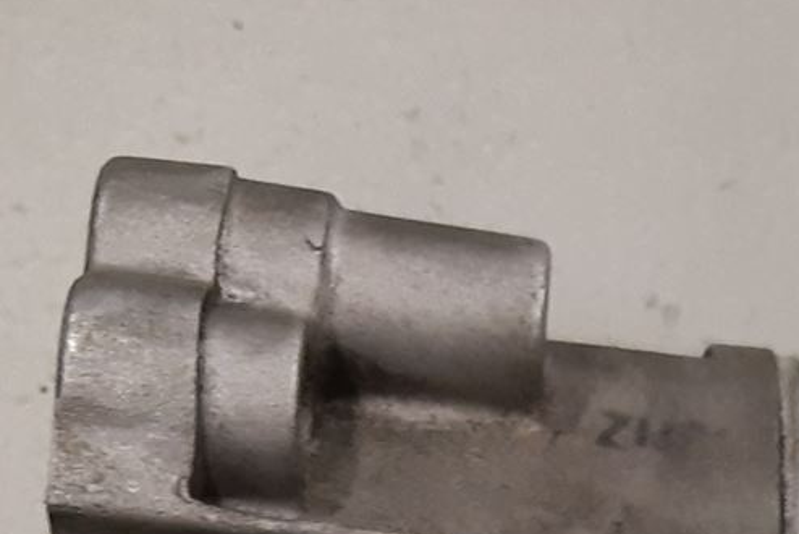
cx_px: 893
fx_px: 2487
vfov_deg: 11.3
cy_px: 998
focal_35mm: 112
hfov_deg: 17.6
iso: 200
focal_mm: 3.93
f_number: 1.7
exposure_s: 1/50
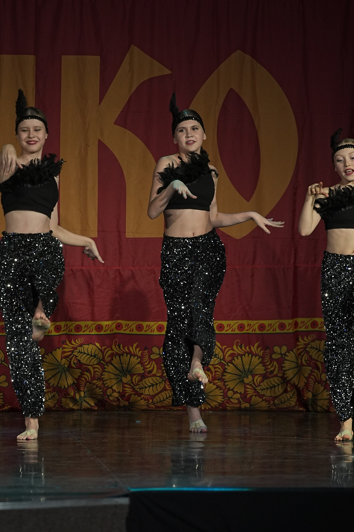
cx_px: 177
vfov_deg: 7.8
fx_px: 3894
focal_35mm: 264
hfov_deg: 5.2
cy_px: 266
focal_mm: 176
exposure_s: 1/400
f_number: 4
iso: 2000
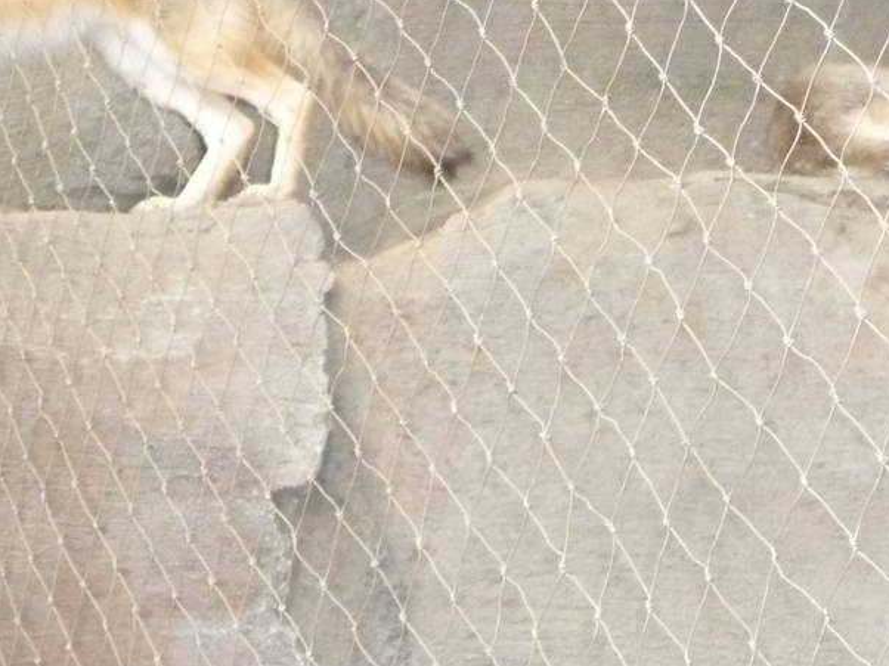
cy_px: 219
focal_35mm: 133
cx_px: 660
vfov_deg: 11.1
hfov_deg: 14.8
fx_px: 3414
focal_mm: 8.5
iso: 640
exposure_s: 1/30
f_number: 4.2
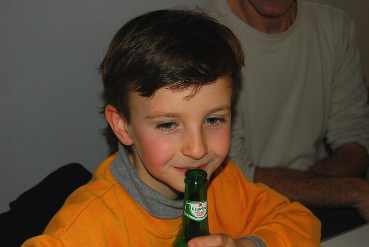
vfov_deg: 22.7
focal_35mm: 60
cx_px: 184
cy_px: 124
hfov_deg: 33.4
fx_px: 615
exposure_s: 1/200
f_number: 5
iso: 400
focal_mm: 40
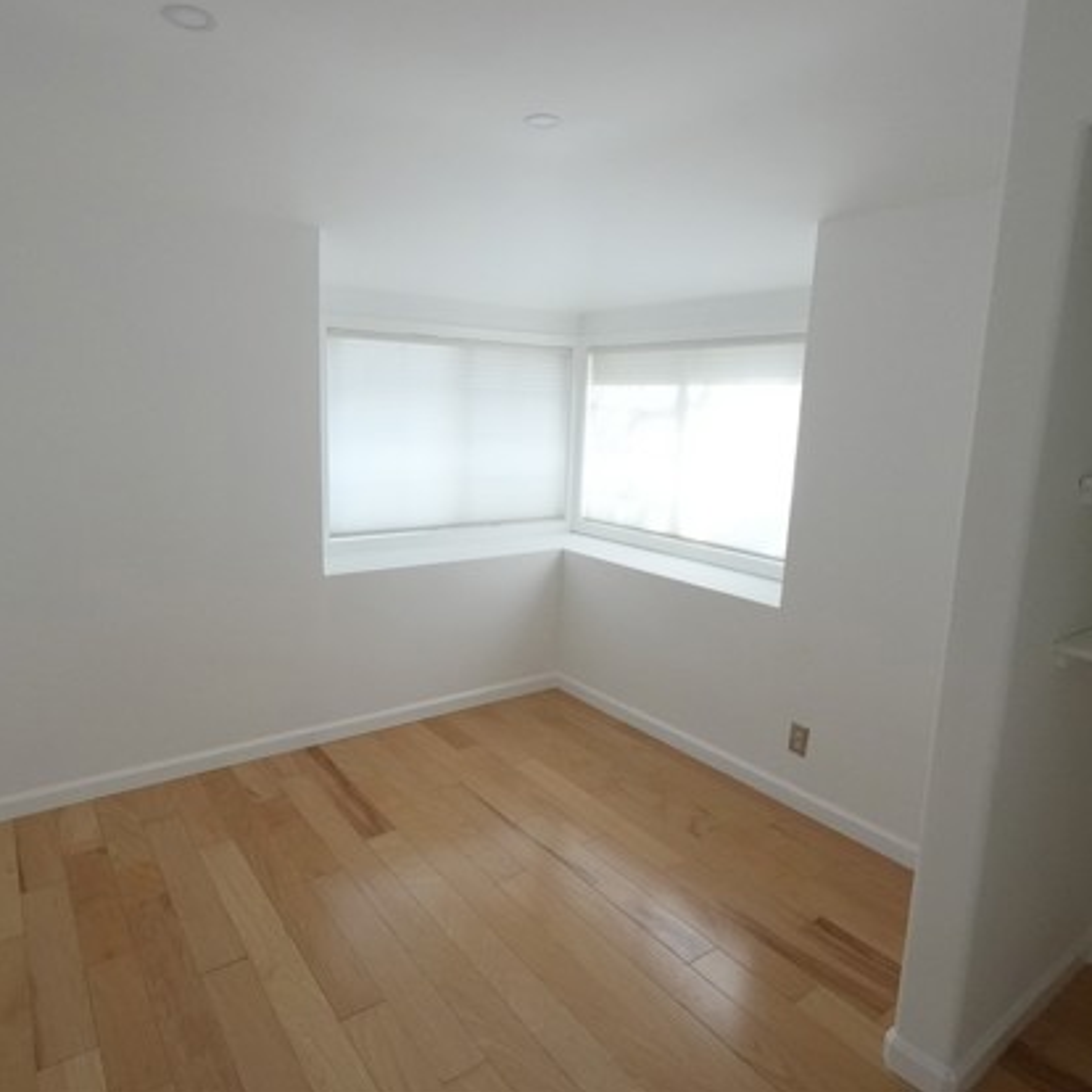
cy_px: 531
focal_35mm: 21
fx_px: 749
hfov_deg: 72.0
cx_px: 501
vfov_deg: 72.1
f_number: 18
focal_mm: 16
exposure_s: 1/125
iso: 12800
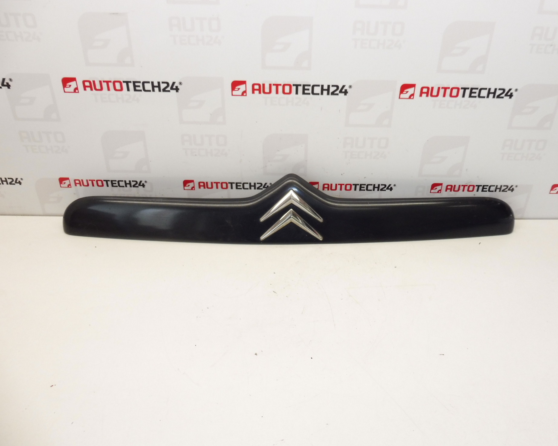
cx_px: 295
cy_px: 228
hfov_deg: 66.0
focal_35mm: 26
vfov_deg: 54.9
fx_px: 429
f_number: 3.5
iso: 200
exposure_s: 1/100
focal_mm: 4.3
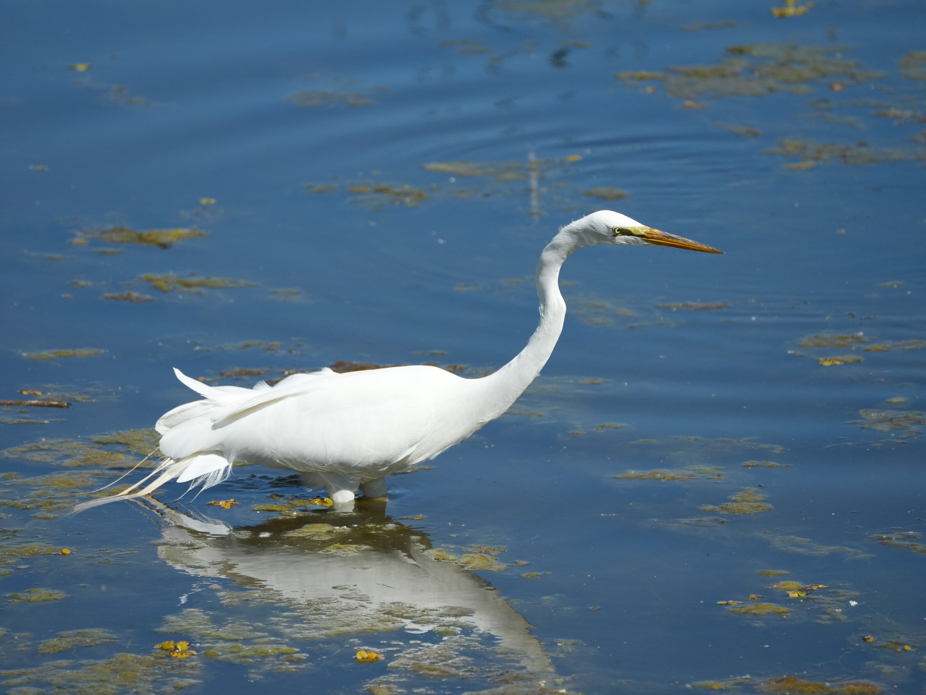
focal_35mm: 424
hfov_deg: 4.7
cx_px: 452
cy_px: 373
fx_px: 11342
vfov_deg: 3.5
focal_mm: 336
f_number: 6.3
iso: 640
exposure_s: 1/2500
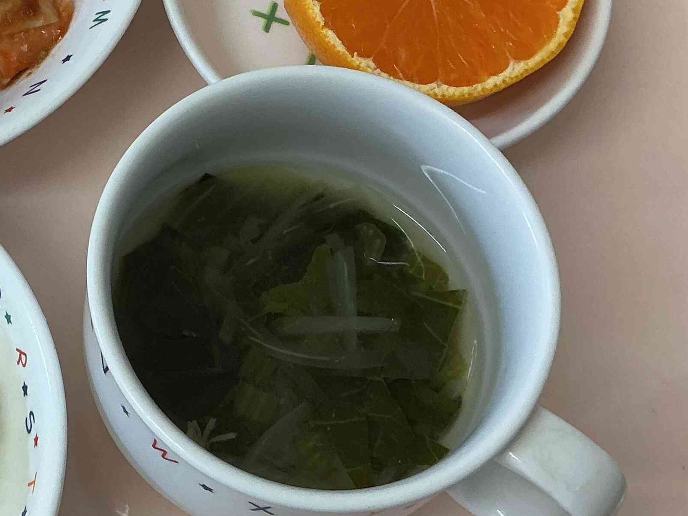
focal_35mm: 73
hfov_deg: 25.9
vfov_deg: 20.2
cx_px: 82
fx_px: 1451
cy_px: 290
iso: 64
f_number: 1.8
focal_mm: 3
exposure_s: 1/60
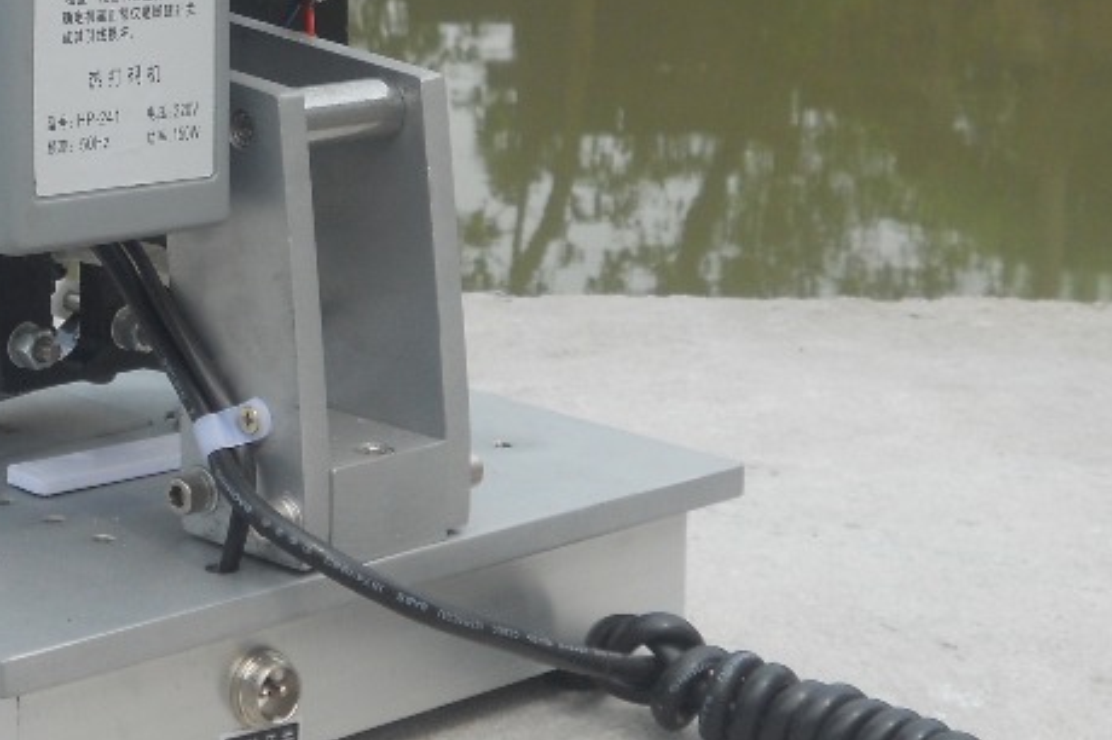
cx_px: 97
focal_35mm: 86
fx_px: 2654
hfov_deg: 23.0
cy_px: 104
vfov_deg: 15.7
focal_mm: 6.9
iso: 80
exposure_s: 1/500
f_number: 3.9
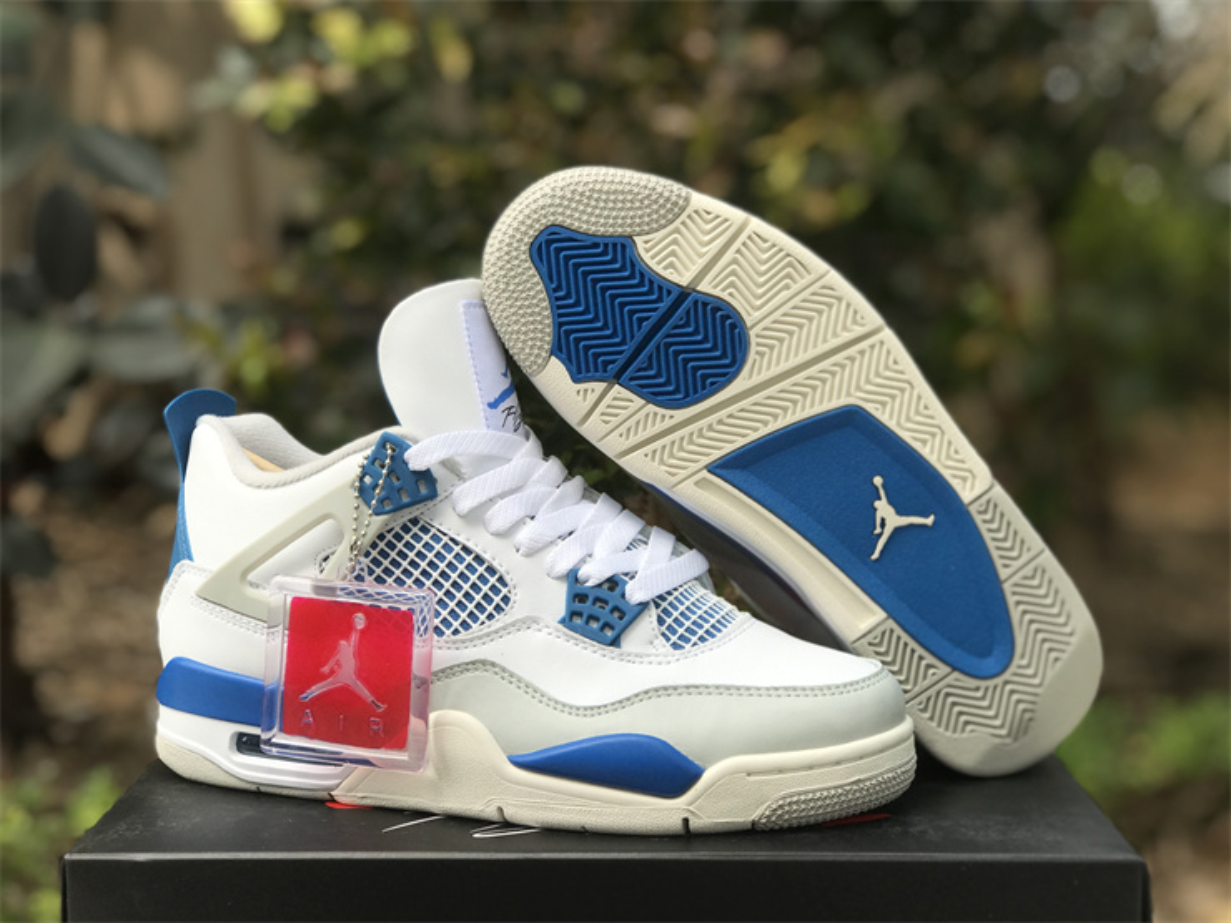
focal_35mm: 57
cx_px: 616
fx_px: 2027
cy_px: 462
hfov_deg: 33.8
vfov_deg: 25.7
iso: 20
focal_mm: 6.6
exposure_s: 1/847
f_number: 2.8
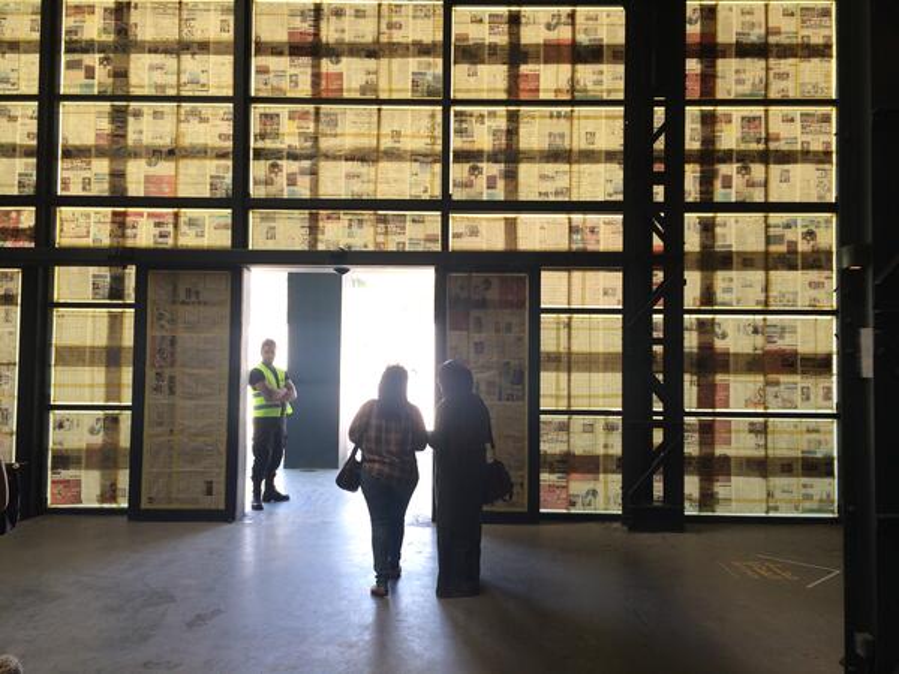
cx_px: 450
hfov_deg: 61.7
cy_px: 337
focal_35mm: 29
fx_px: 753
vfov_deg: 48.2
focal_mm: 4.15
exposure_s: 1/100
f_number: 2.2
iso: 40
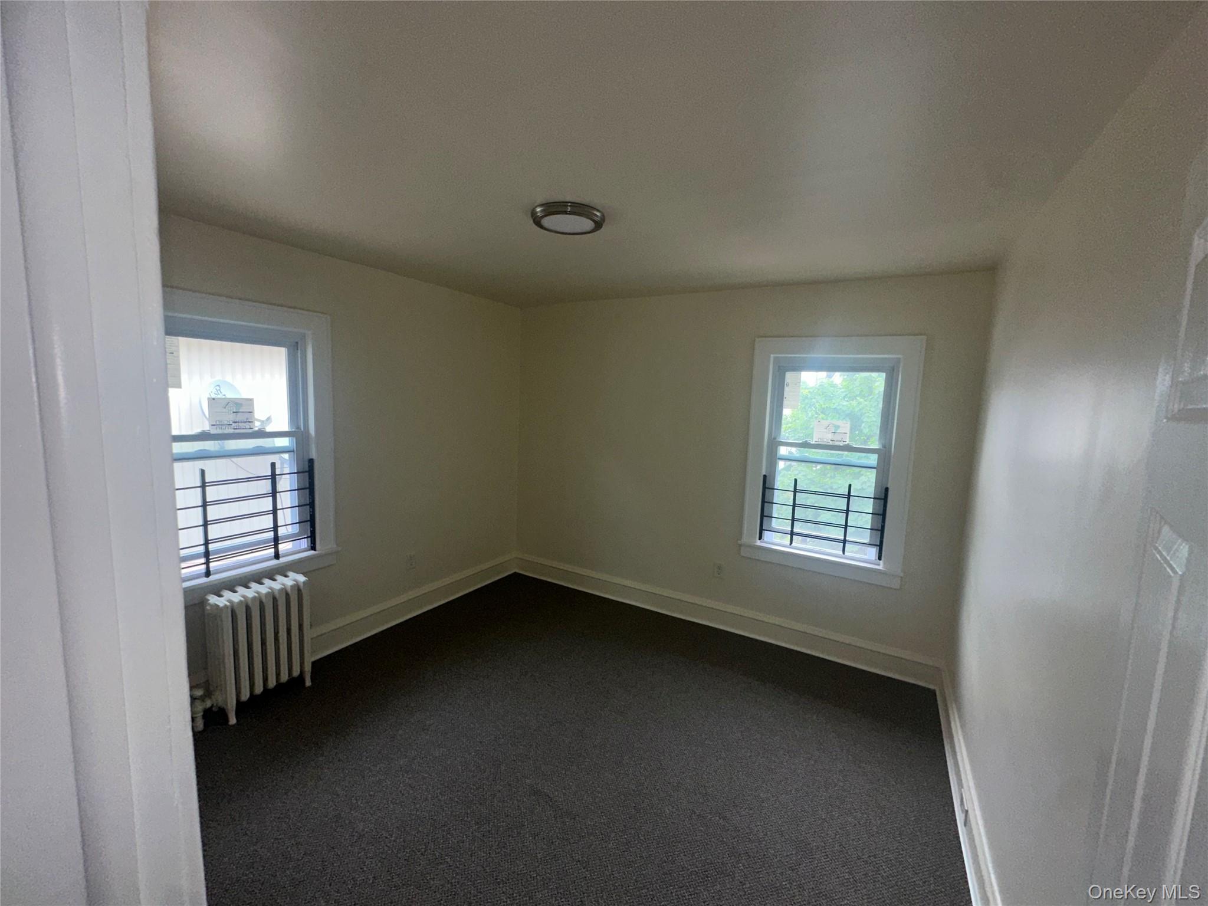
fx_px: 489
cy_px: 453
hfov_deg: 102.1
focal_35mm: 14
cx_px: 604
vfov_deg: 85.7
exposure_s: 1/122
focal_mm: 2.22
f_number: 2.2
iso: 40
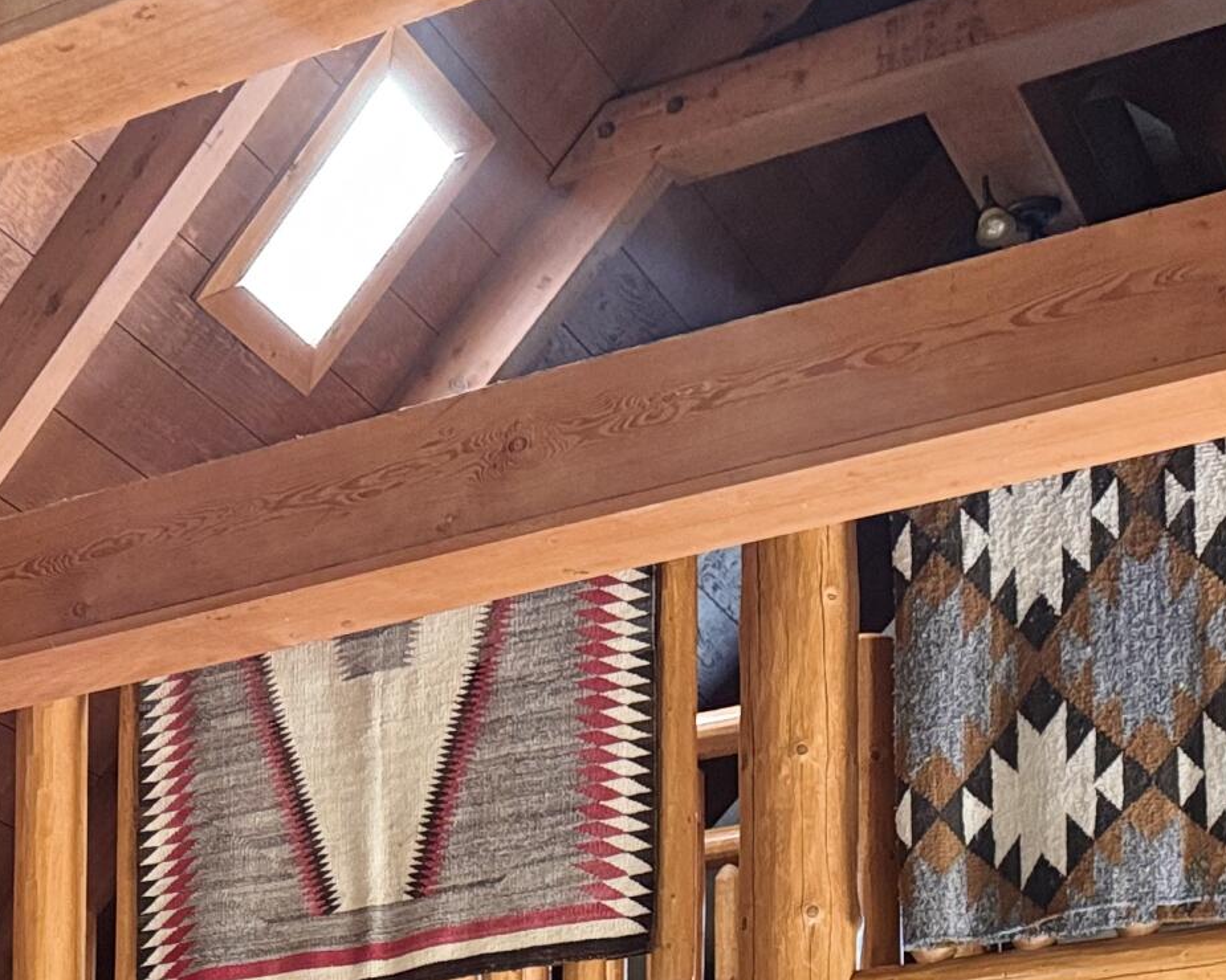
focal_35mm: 76
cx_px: -56
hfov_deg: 23.8
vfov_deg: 18.1
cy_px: 1432
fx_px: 2758
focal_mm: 6.76
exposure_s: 1/60
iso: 400
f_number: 1.78
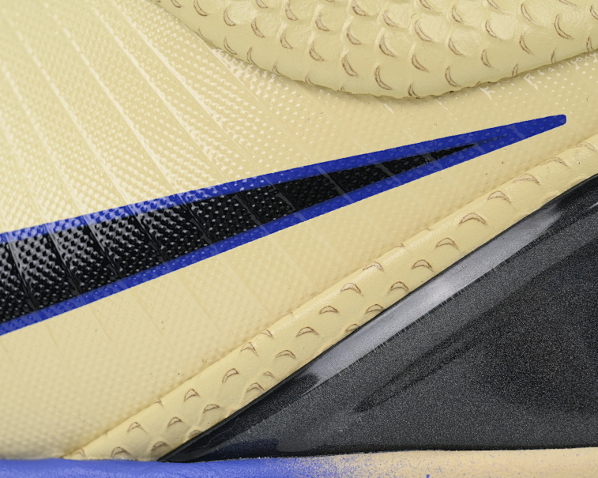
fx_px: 2441
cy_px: 270
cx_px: 344
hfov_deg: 14.0
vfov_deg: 11.2
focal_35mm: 138
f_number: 10
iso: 400
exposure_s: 1/100
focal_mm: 103
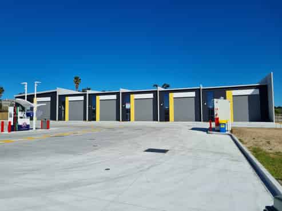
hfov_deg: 67.3
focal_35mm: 26
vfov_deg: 53.0
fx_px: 212
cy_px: 106
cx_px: 141
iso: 50
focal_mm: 5.4
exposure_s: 1/6752
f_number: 1.8
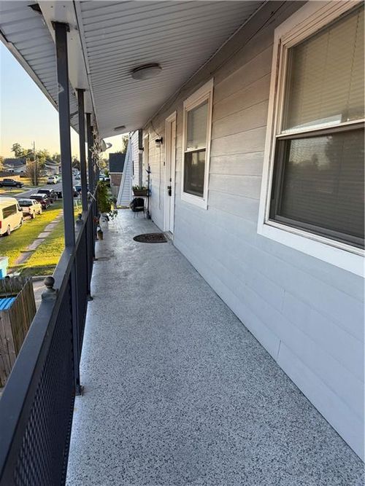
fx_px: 338
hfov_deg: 56.8
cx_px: 182
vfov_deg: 71.6
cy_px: 243
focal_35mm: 24
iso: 100
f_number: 1.78
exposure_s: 1/607
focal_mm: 6.76
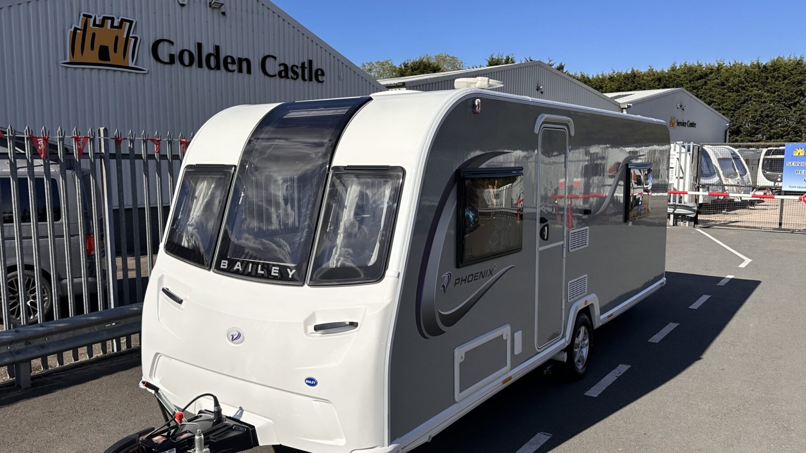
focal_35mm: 30
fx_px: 641
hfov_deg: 64.2
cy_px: 218
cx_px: 365
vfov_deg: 38.9
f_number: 1.78
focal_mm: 6.86
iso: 80
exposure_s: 1/5848
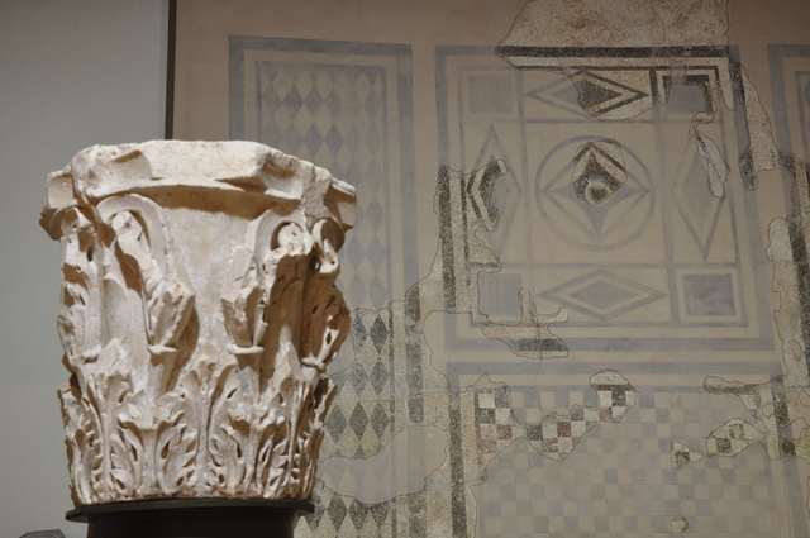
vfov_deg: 29.8
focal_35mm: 45
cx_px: 405
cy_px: 269
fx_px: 1011
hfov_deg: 43.7
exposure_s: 1/15
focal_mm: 30
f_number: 6.3
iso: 400
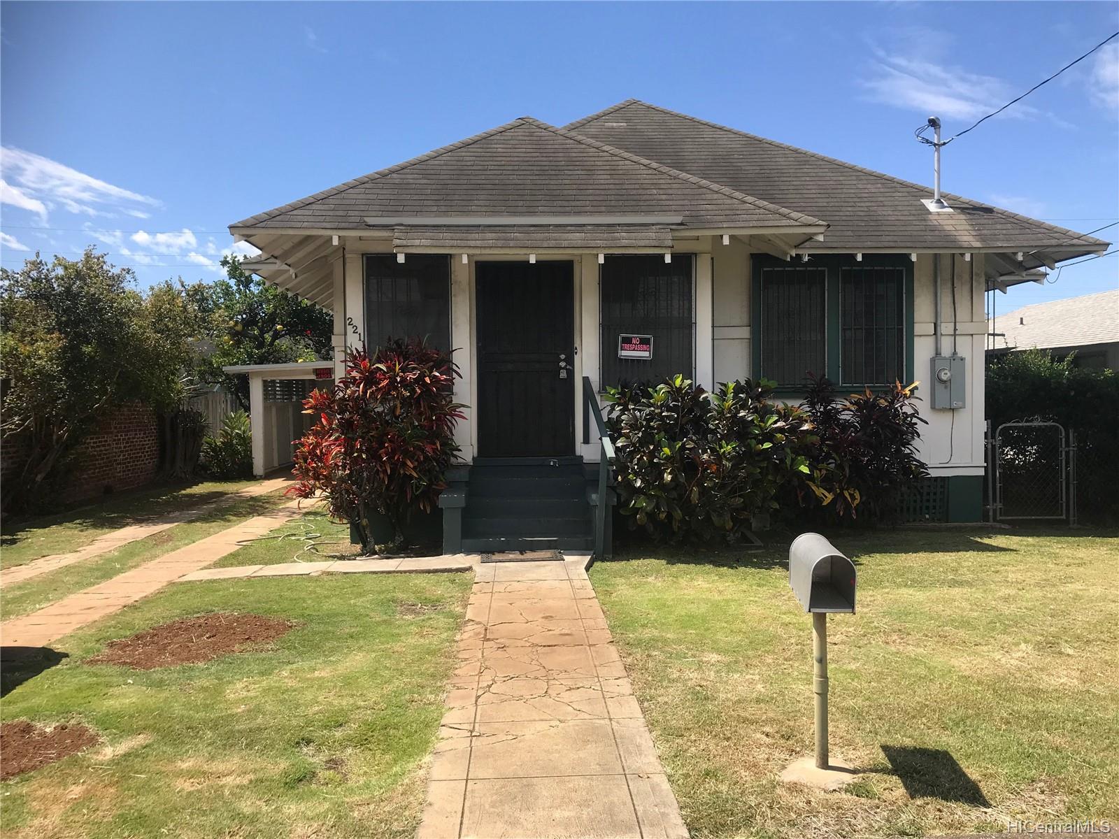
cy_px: 420
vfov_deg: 49.7
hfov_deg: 63.4
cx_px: 560
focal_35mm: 28
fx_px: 905
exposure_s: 1/1597
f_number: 1.8
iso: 20
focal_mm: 3.99
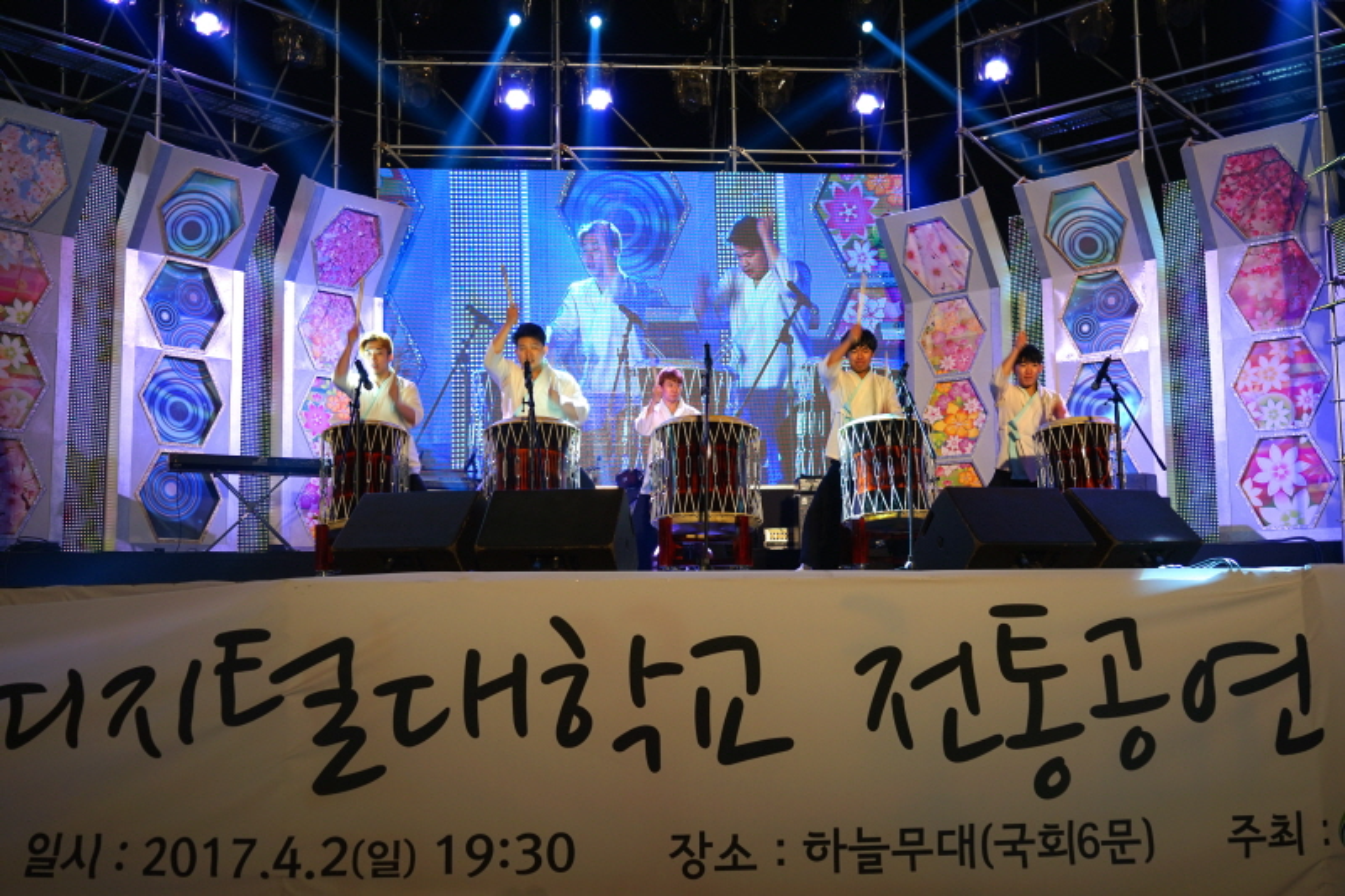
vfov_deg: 40.0
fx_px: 1233
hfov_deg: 57.2
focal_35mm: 33
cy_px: 448
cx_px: 672
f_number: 4
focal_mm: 33
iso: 250
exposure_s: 1/60
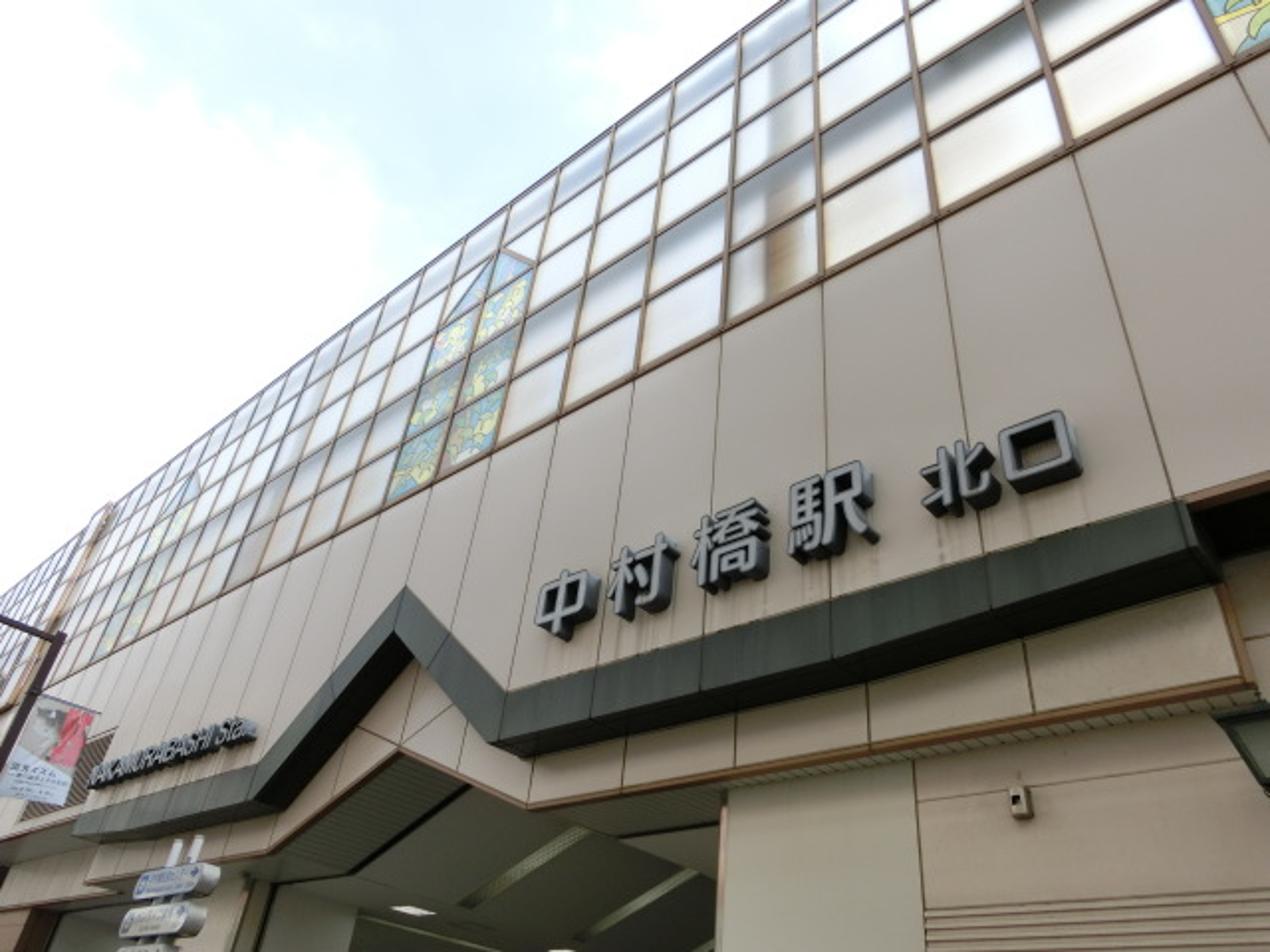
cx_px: 635
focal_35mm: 25
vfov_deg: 54.9
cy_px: 476
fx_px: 917
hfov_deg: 69.4
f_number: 3.5
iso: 80
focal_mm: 4.5
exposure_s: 1/400
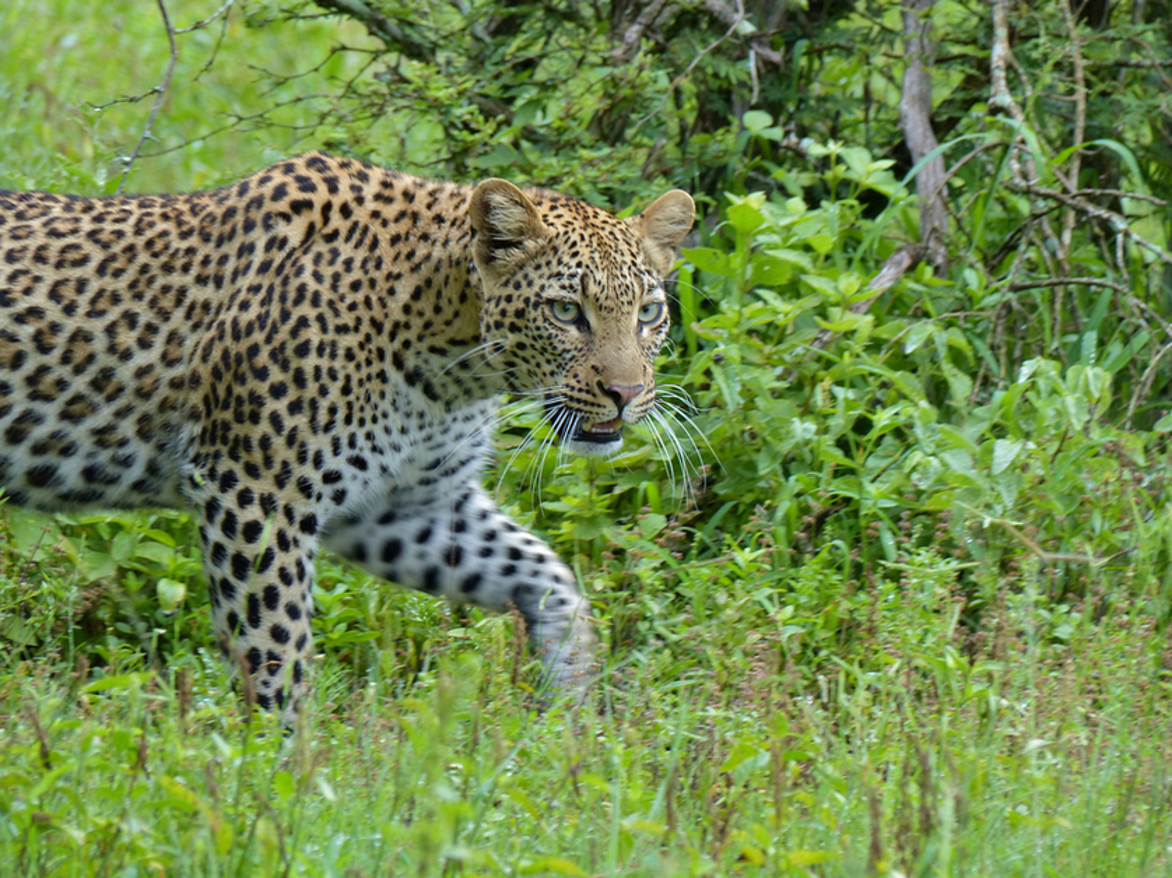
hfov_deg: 4.4
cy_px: 439
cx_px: 586
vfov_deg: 3.3
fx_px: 15299
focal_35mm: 452
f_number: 2.8
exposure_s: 1/100
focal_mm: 81.3
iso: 200
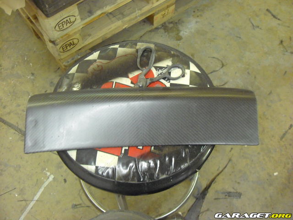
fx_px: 313
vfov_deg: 38.7
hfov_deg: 50.1
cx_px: 146
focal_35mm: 37
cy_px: 110
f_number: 2.7
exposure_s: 1/50
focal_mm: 6.2
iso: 640
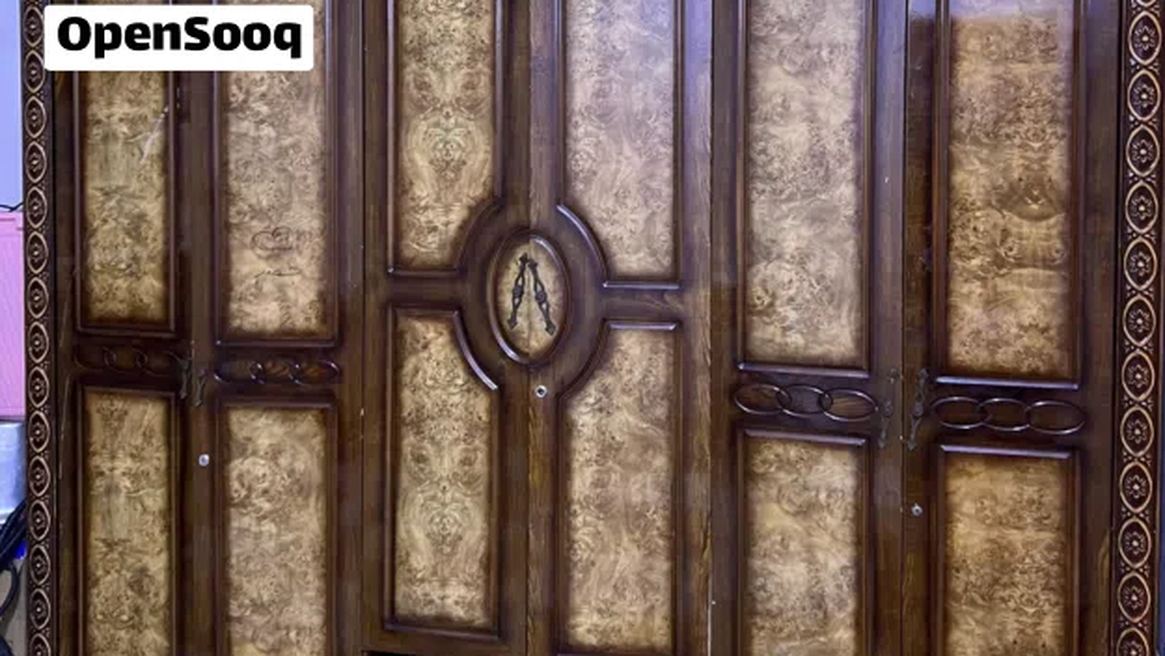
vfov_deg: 40.2
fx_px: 896
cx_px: 595
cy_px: 339
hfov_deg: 66.0
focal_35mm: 29
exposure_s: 1/33
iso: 500
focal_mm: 5.7
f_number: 1.5
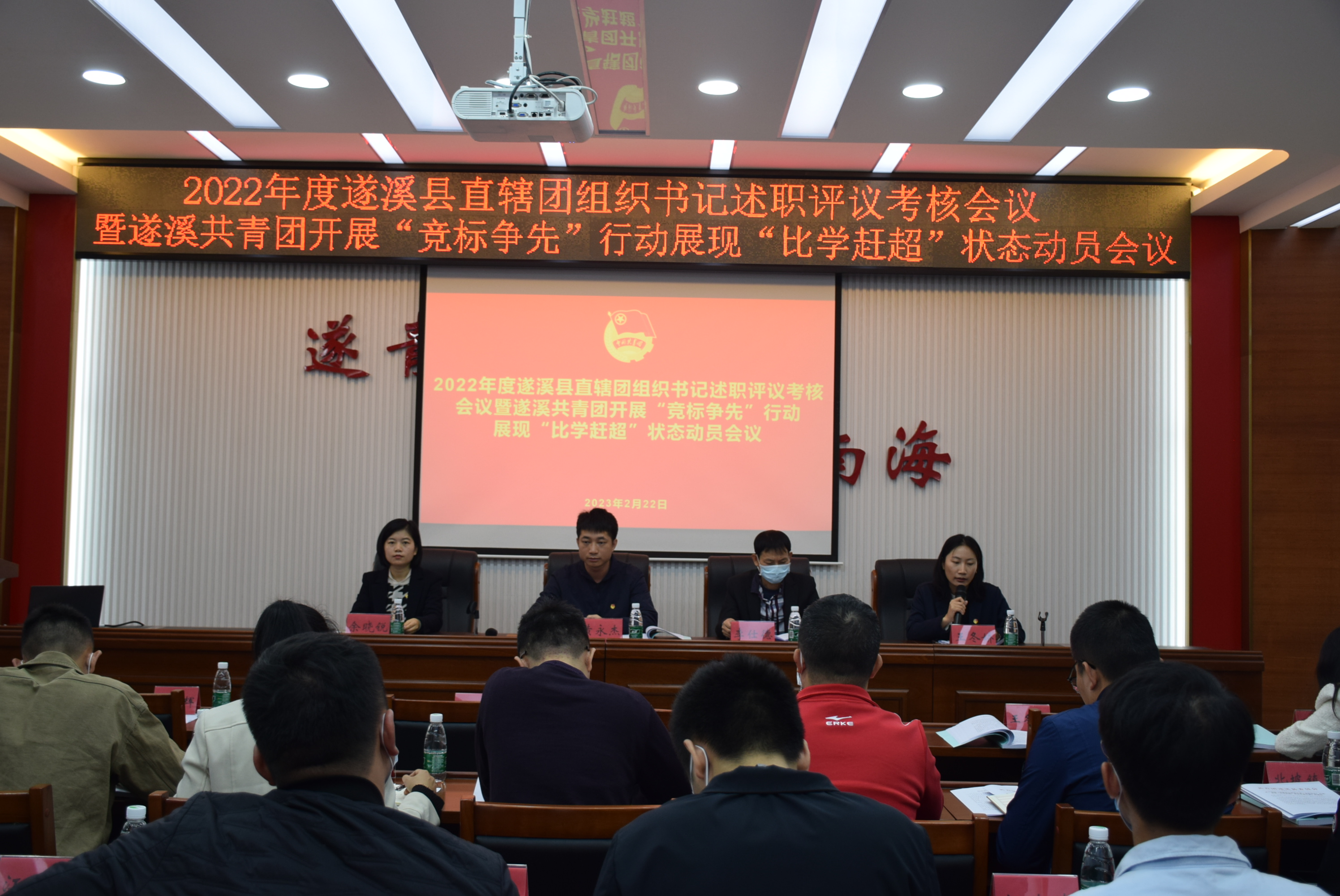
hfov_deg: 53.1
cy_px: 448
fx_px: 1341
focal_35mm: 36
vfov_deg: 36.9
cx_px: 670
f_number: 4.5
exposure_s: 1/80
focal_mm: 24
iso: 400
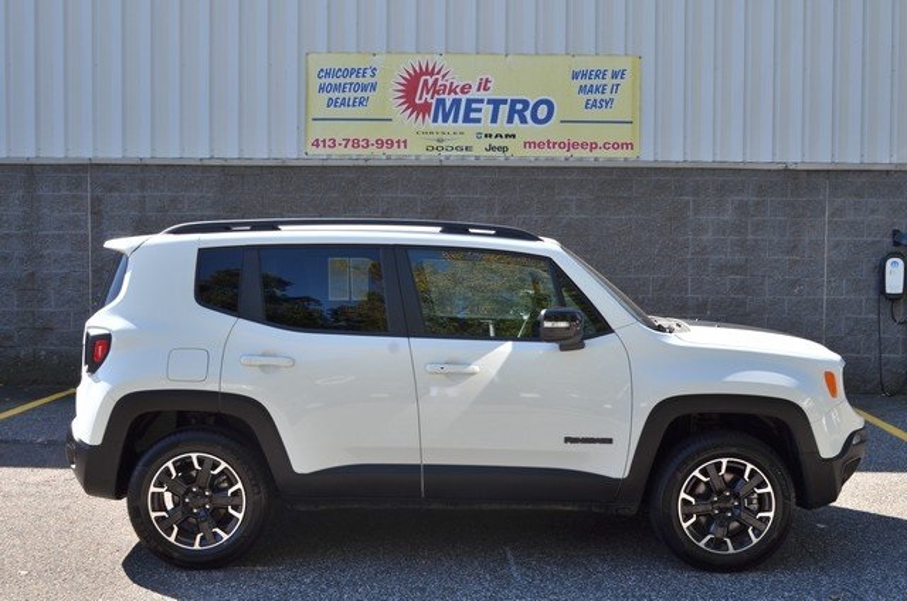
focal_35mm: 42
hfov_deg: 46.5
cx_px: 454
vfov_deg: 31.8
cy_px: 300
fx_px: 1056
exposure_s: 1/250
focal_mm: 28
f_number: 8
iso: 200
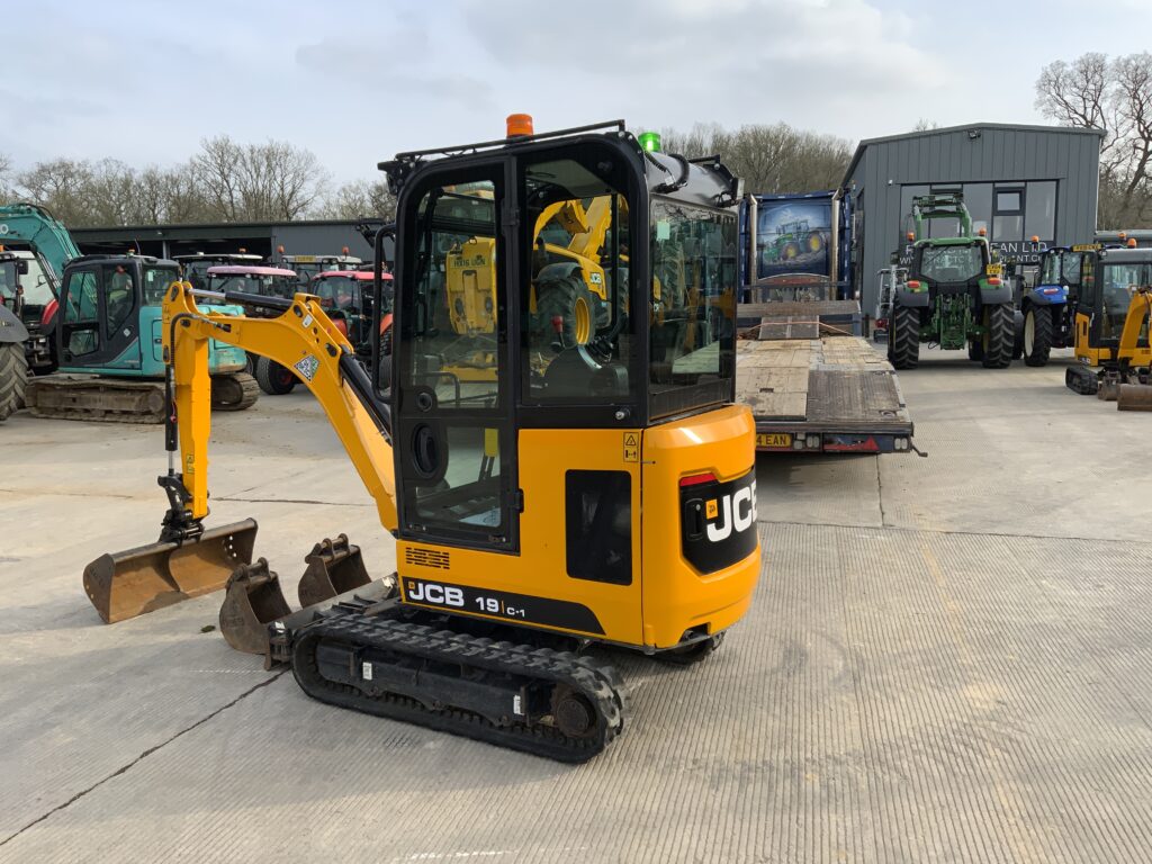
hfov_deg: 61.7
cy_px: 432
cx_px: 576
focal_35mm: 29
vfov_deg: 48.2
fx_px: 965
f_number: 1.8
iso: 16
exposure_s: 1/829
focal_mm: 3
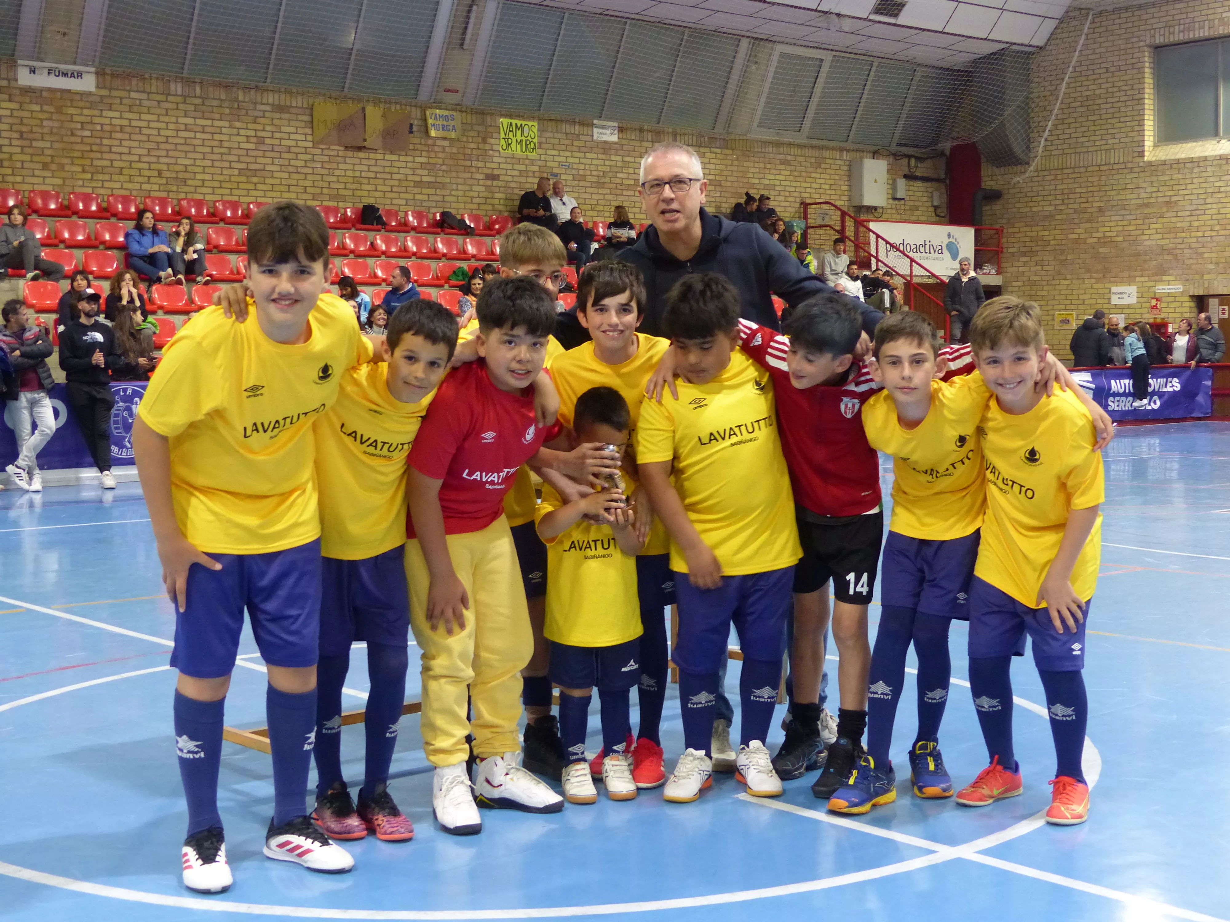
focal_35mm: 47
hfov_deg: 40.4
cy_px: 461
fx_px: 1670
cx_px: 615
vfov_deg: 30.9
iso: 400
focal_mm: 8.4
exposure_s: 1/30
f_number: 2.8
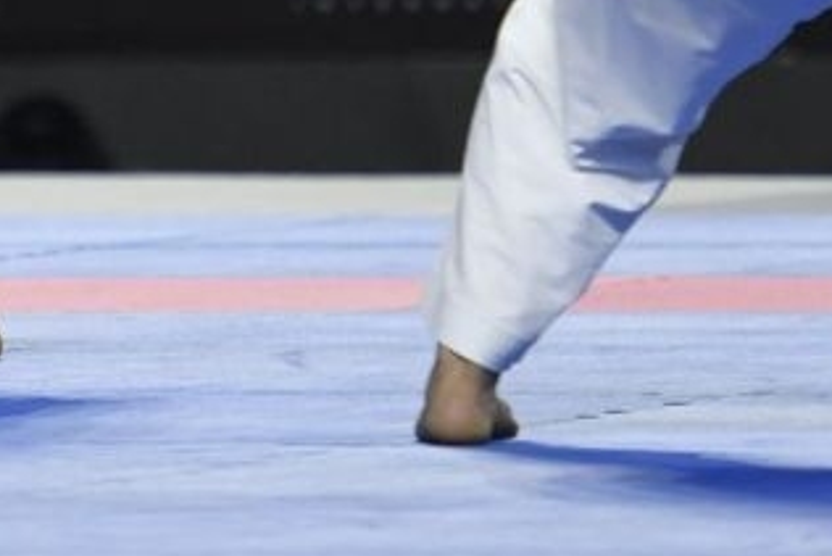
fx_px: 21086
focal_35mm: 912
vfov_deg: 1.5
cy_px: -804
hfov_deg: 2.3
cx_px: -674
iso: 800
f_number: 2.8
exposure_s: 1/800
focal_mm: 160
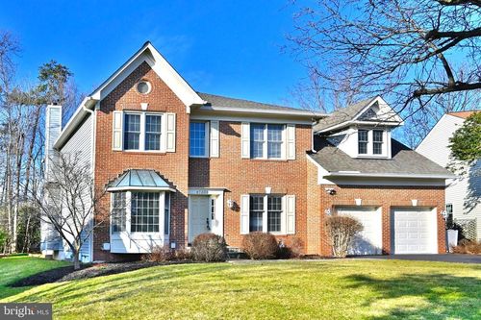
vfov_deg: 58.3
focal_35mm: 22
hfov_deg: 79.9
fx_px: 287
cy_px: 160
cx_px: 240
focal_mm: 21.5
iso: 400
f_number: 8
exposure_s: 1/2500
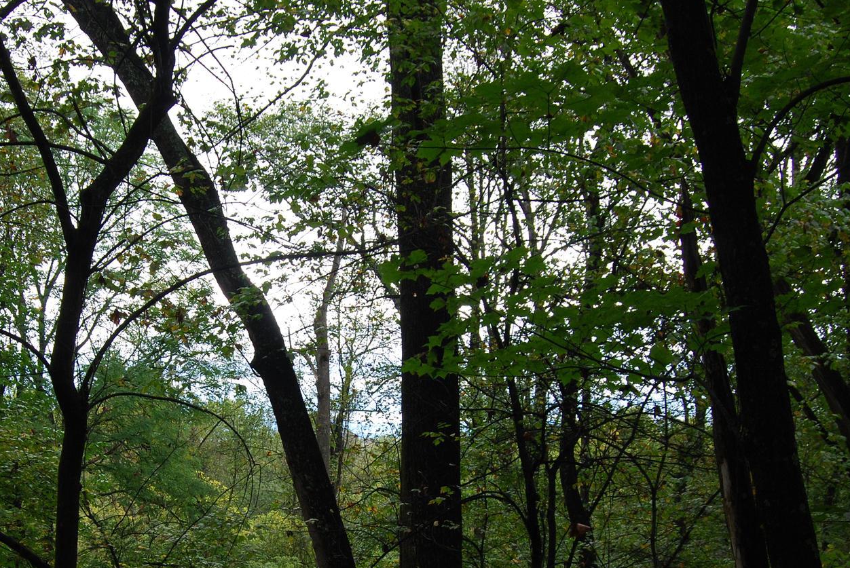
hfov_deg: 36.6
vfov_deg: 24.8
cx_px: 303
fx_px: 1276
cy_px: 428
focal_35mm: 54
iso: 200
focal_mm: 22
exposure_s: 1/60
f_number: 6.3
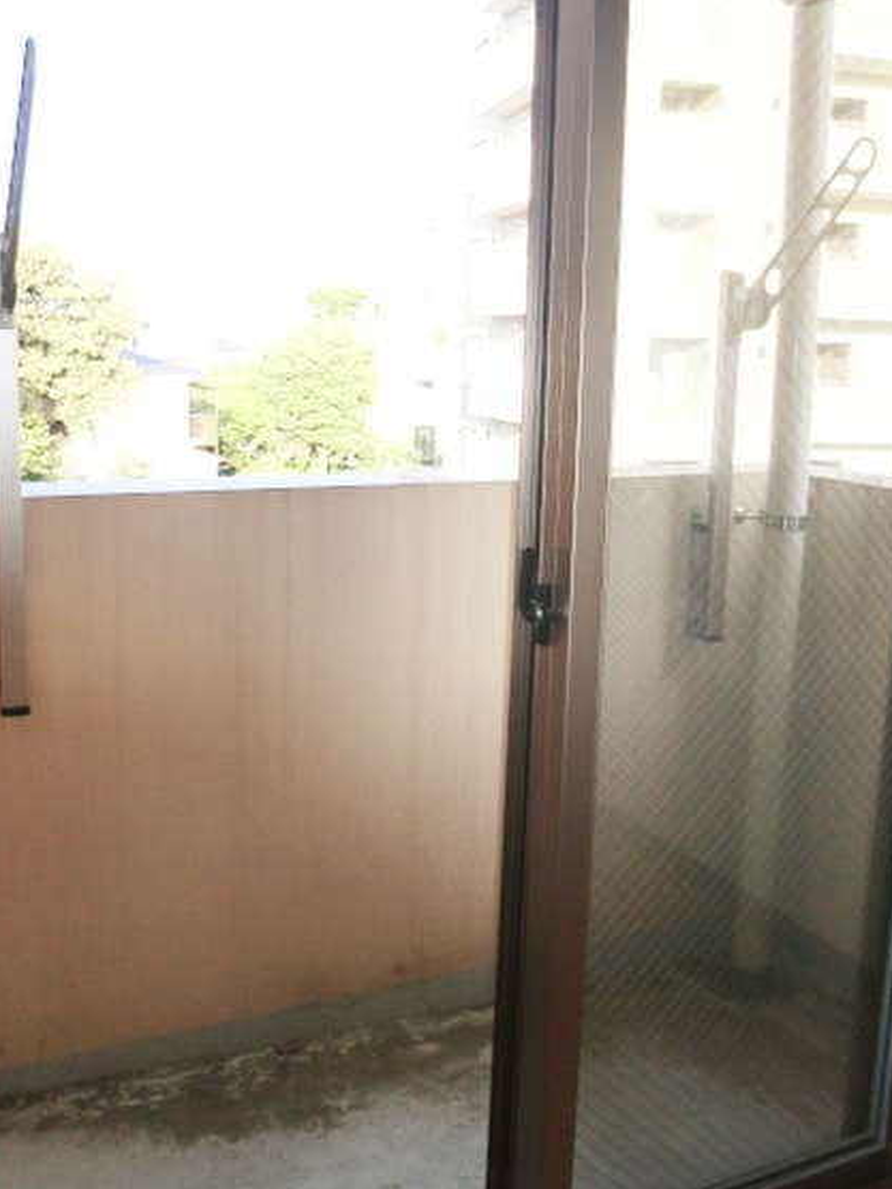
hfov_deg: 41.8
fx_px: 1168
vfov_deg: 53.9
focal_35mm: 34
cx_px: 437
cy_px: 556
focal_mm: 4.9
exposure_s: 1/125
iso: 50
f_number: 3.2
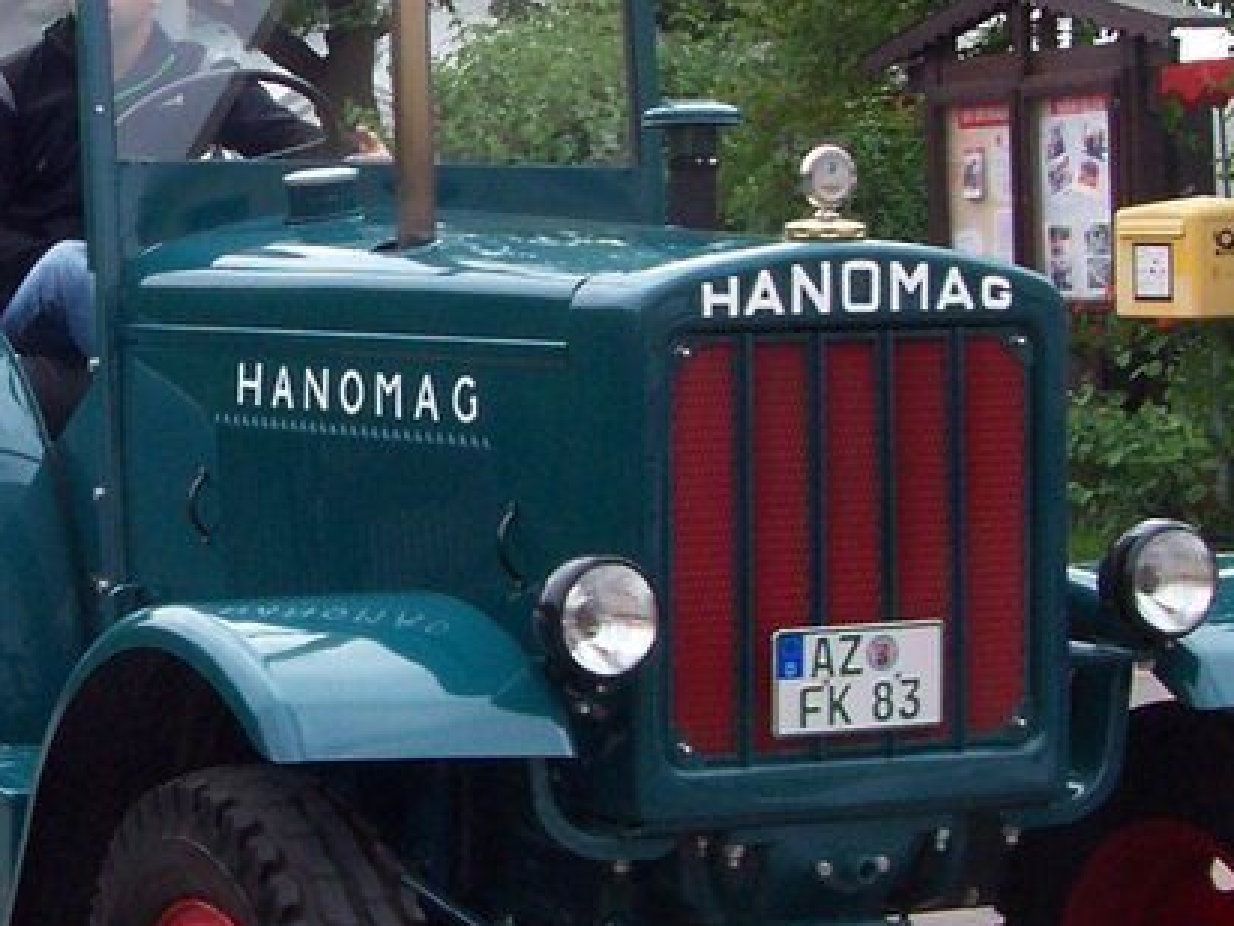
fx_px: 3529
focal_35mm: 99
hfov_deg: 19.4
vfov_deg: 14.9
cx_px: 90
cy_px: 387
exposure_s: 1/230
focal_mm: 5.6
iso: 80
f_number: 5.1
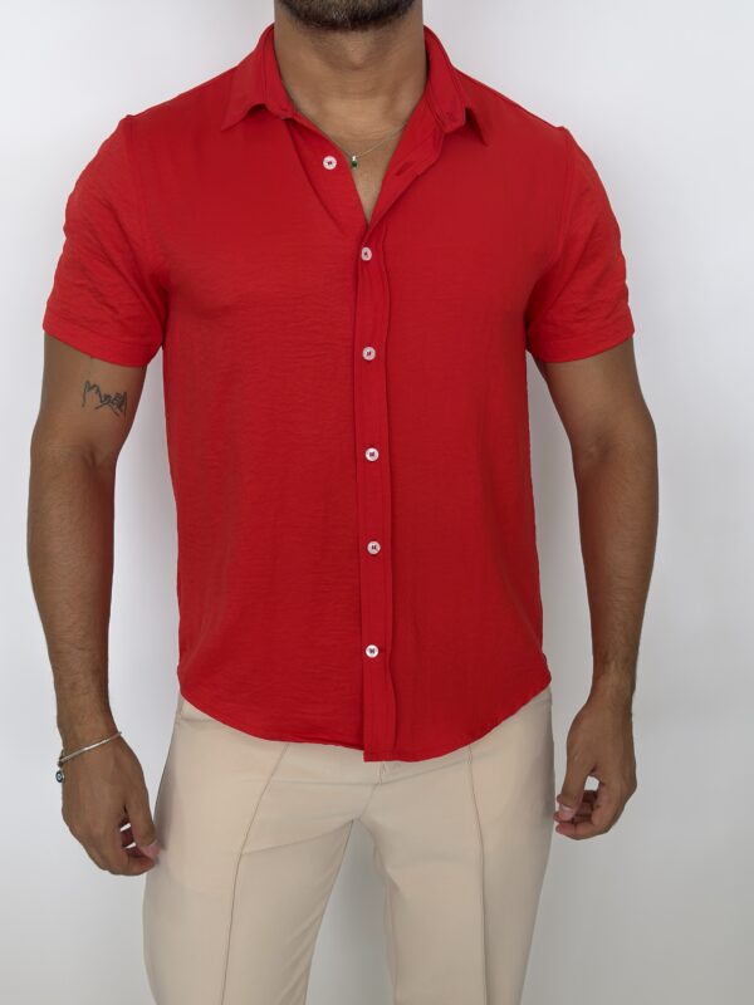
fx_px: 1336
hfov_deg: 31.5
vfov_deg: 41.2
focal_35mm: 46
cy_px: 502
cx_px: 377
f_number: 1.78
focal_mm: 6.76
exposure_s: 1/131
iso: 50
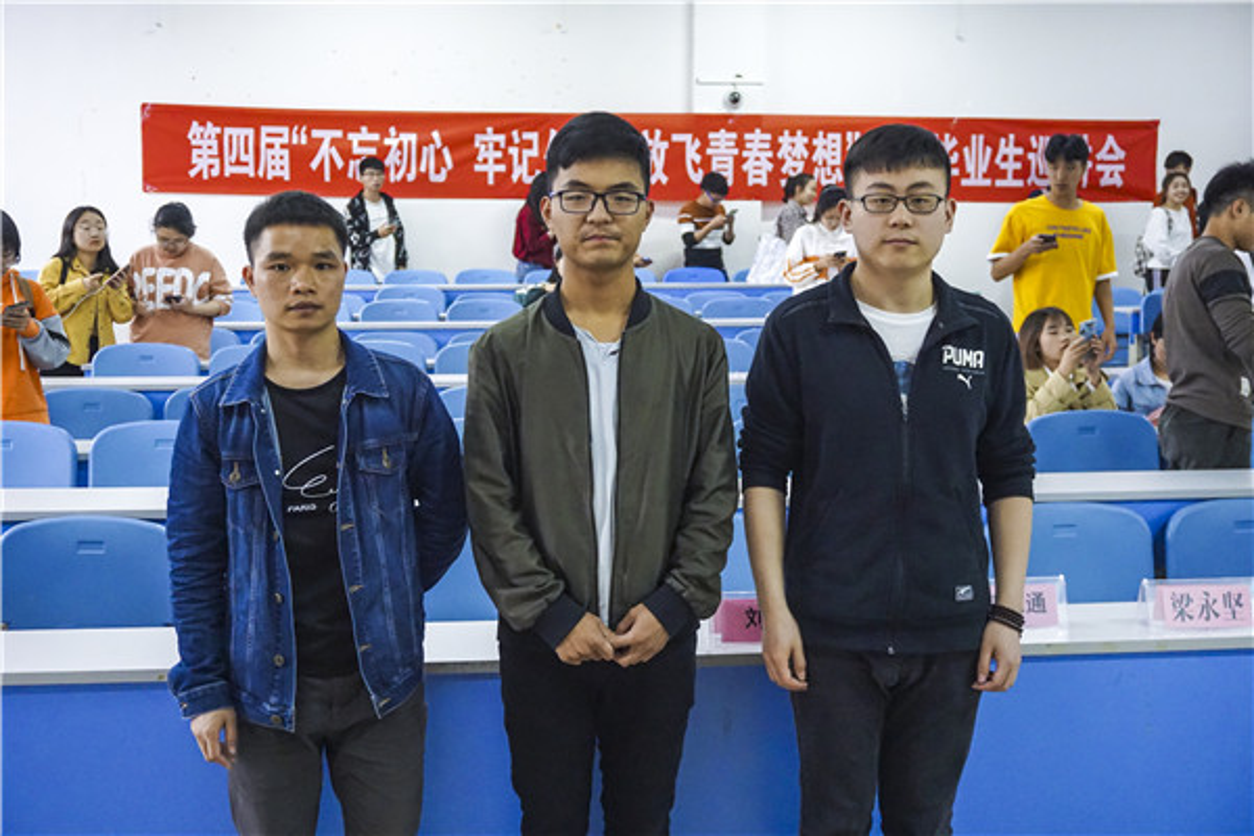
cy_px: 418
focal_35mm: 40
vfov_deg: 33.0
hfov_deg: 47.9
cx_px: 627
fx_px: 1411
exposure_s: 1/80
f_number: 4.5
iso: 3200
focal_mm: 27
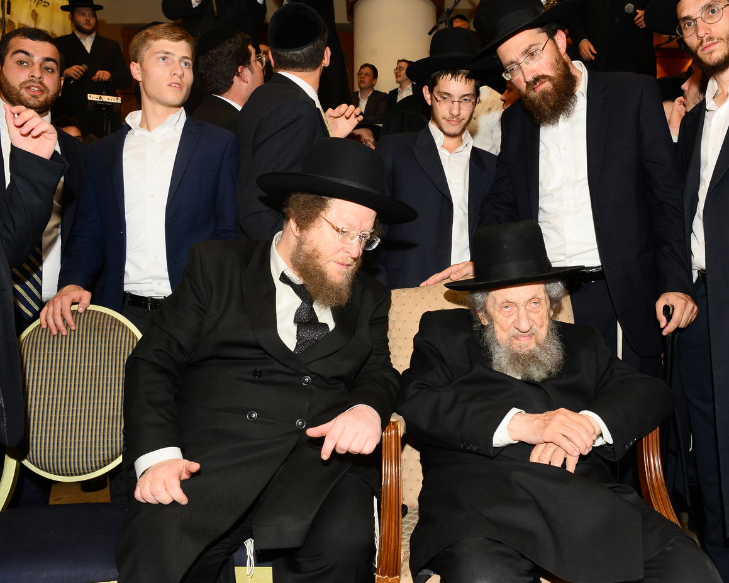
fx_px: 734
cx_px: 431
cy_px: 290
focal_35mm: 34
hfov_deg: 52.5
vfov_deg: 43.4
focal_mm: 30
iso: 1000
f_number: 8
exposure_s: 1/160
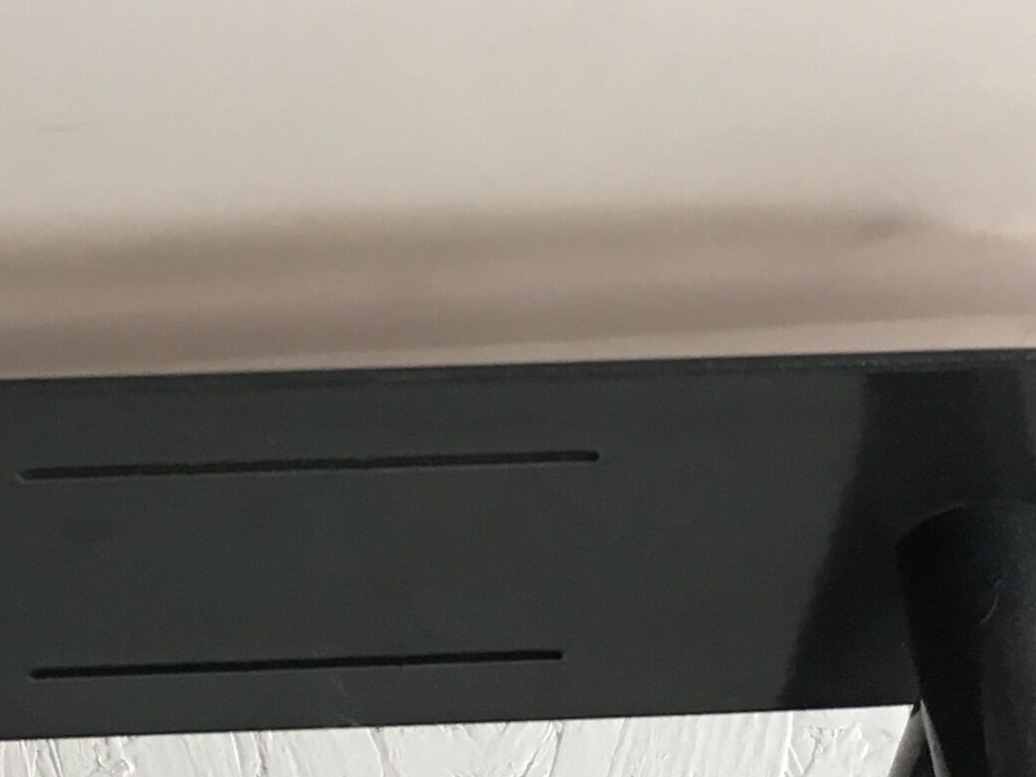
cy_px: 756
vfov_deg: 13.0
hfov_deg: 17.3
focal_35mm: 113
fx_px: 3382
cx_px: 270
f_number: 2.2
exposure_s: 1/33
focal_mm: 4.15
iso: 80
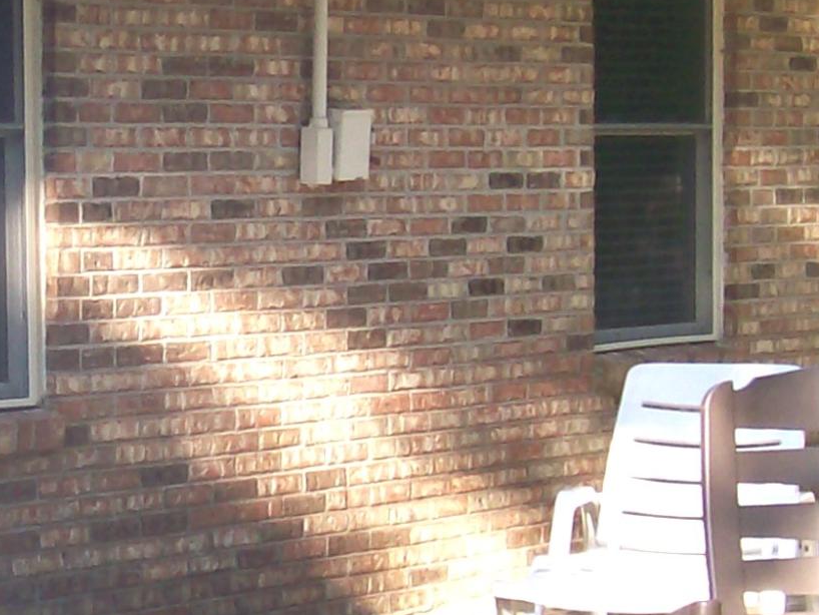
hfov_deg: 14.7
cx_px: 22
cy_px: 433
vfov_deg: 11.2
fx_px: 3124
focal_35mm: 132
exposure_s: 1/125
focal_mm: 6
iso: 80
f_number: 2.7
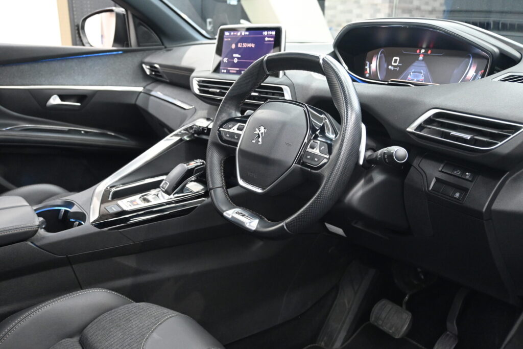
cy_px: 174
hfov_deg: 59.5
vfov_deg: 41.7
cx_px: 262
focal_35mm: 32
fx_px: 458
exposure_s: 1/125
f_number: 4
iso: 2800
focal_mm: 21
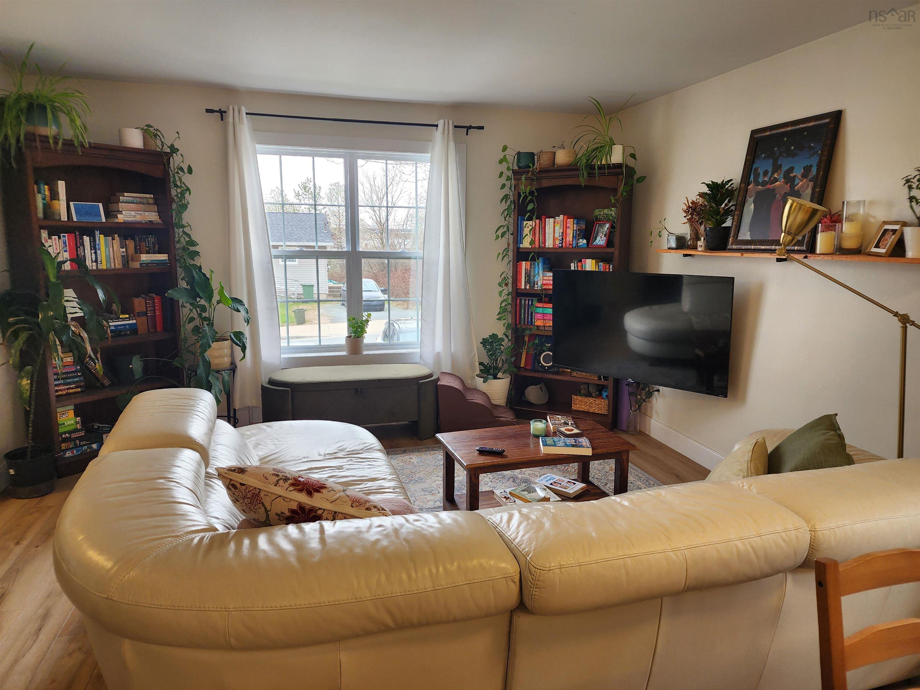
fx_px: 611
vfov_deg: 58.9
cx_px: 460
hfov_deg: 73.9
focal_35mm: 23
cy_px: 345
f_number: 1.8
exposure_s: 1/120
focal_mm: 6.4
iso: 80
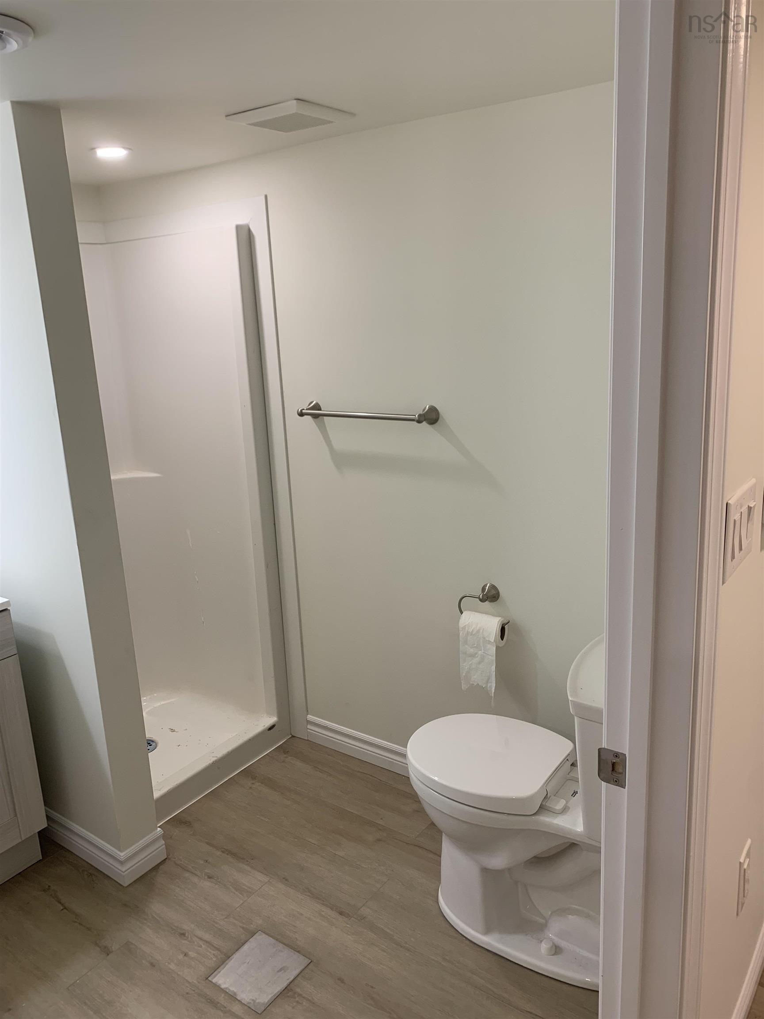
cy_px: 510
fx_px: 765
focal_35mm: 26
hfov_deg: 53.1
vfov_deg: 67.3
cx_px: 382
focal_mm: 4.25
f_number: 1.8
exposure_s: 1/60
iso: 50
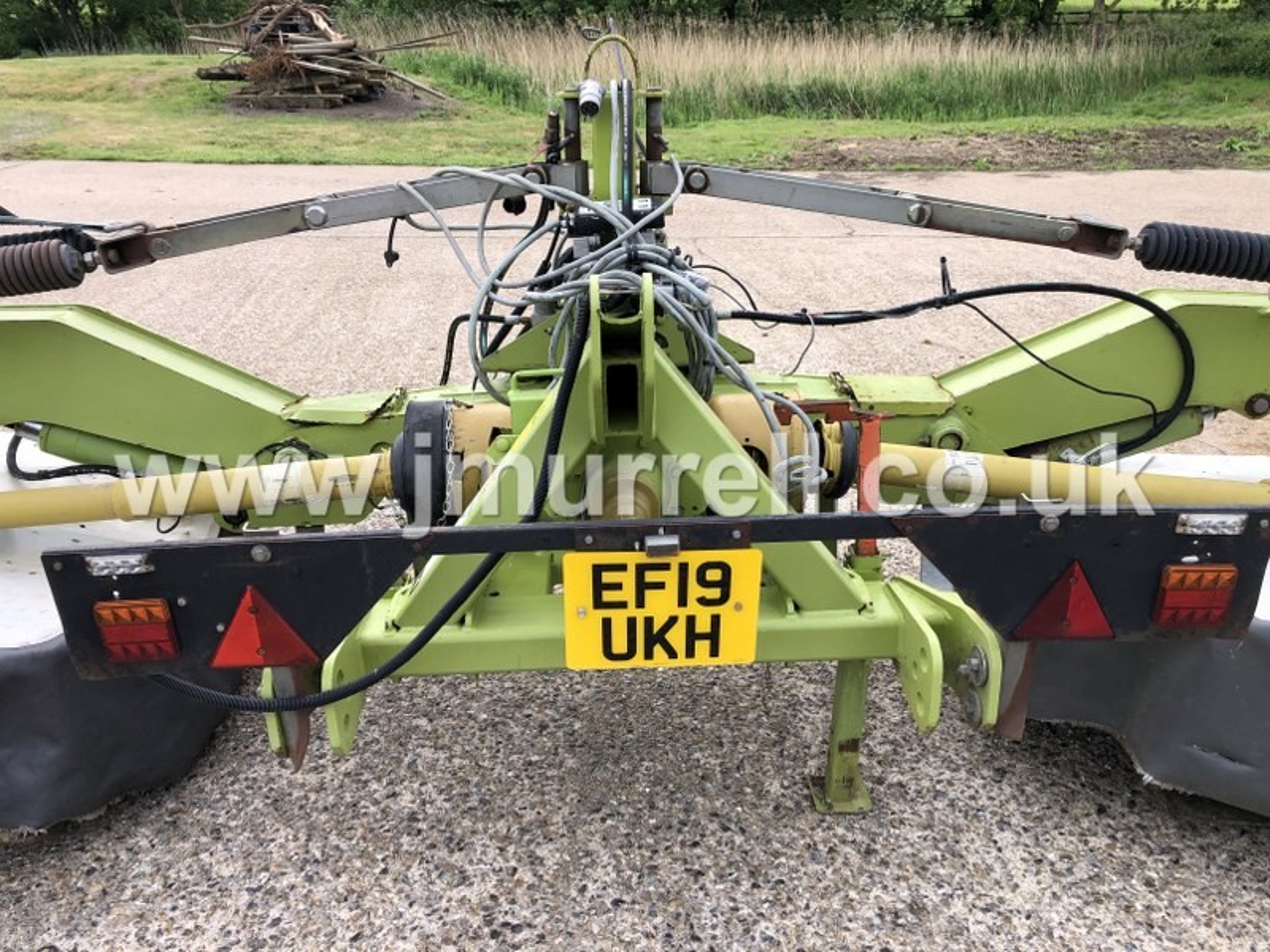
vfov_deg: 49.7
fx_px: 1027
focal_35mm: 28
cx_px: 635
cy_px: 476
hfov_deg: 63.4
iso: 20
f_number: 1.8
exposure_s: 1/564
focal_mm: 3.99
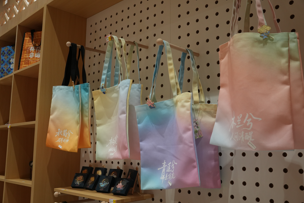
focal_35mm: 37
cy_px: 102
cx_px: 153
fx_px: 312
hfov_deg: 51.9
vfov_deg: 35.9
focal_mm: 24
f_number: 4
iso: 800
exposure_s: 1/200
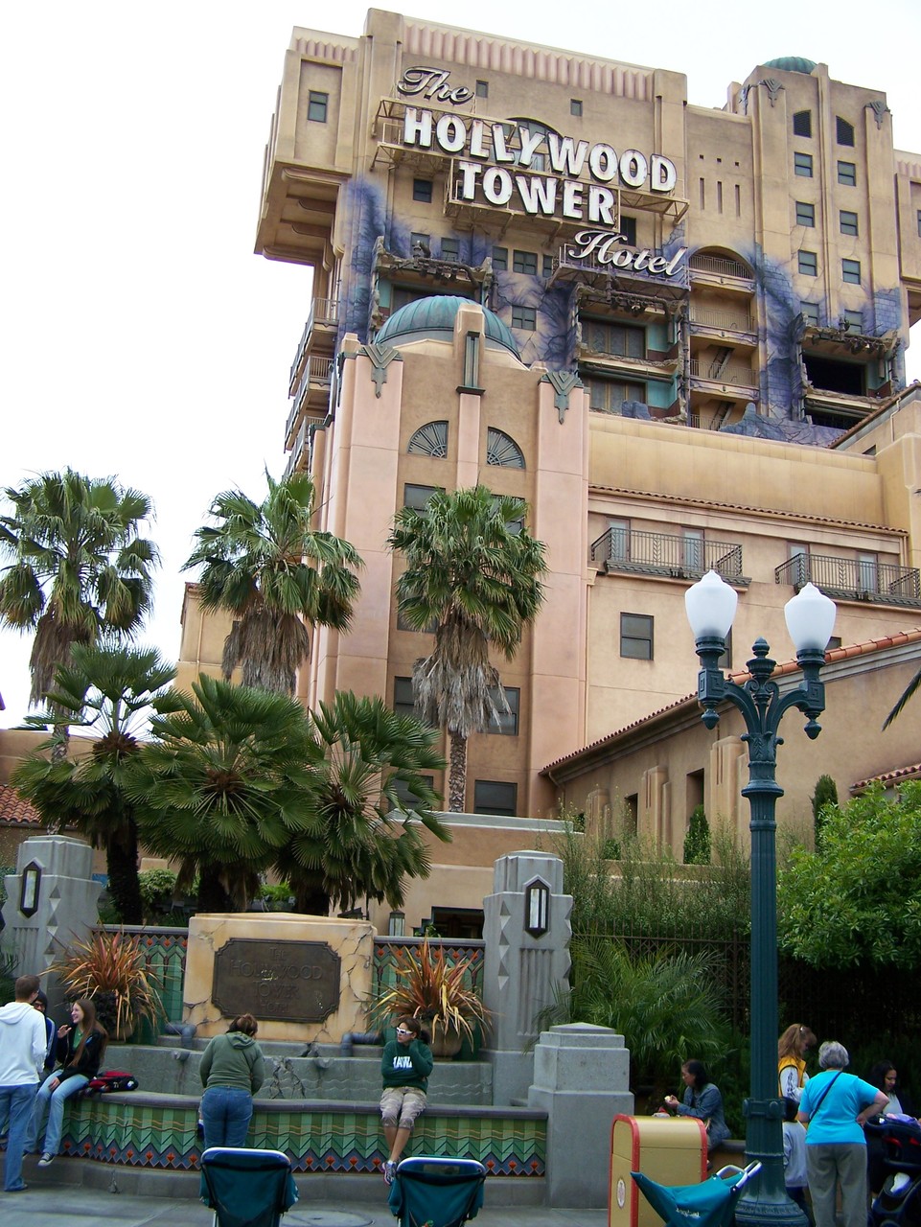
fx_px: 1347
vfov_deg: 49.0
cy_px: 614
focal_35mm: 38
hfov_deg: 37.7
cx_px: 460
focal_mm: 6.3
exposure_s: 1/250
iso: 80
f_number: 2.8
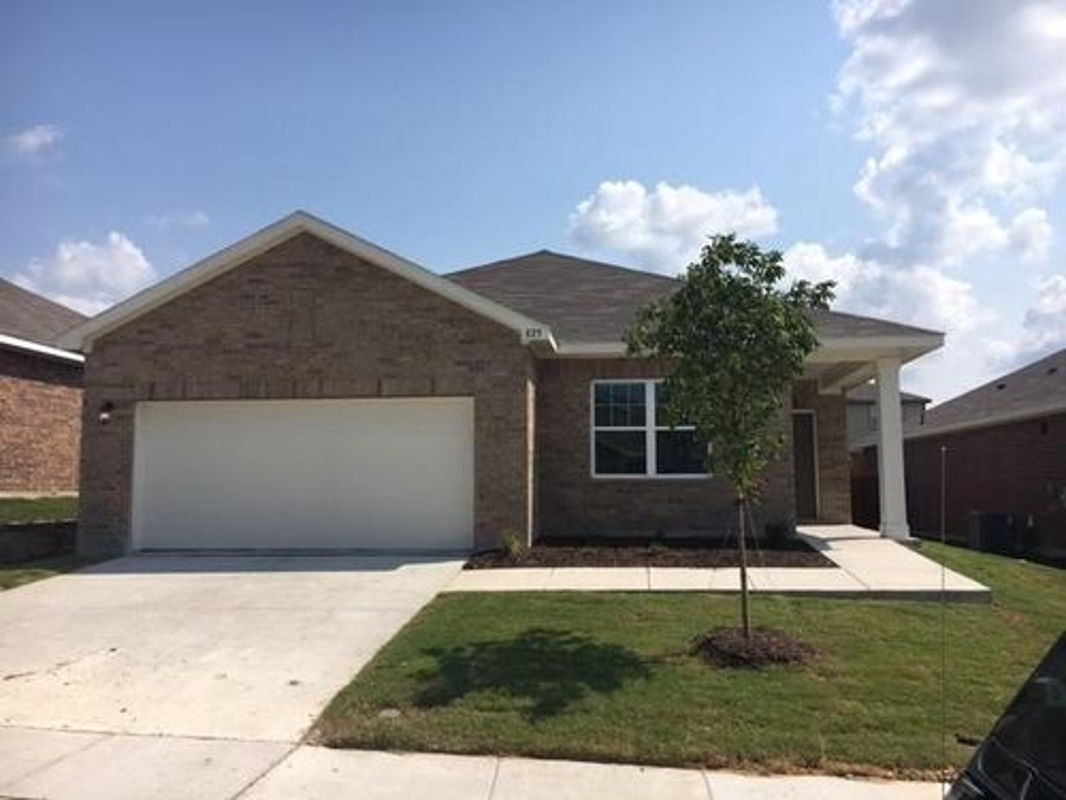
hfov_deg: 61.7
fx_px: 893
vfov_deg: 48.2
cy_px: 400
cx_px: 533
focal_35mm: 29
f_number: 2.2
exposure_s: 1/2747
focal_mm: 4.15
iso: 25
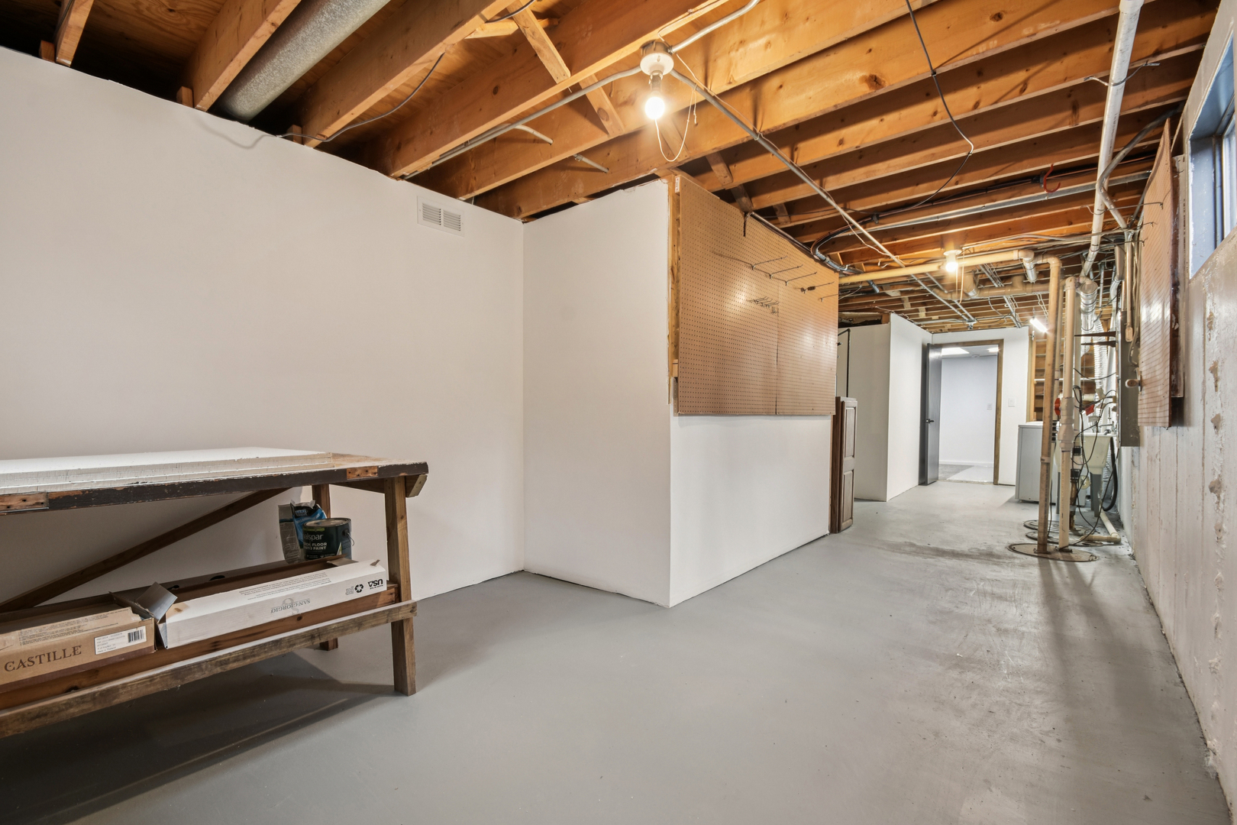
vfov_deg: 77.3
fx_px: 515
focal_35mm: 15
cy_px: 412
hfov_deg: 100.4
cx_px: 618
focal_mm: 10
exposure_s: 1/4
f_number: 8
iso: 400
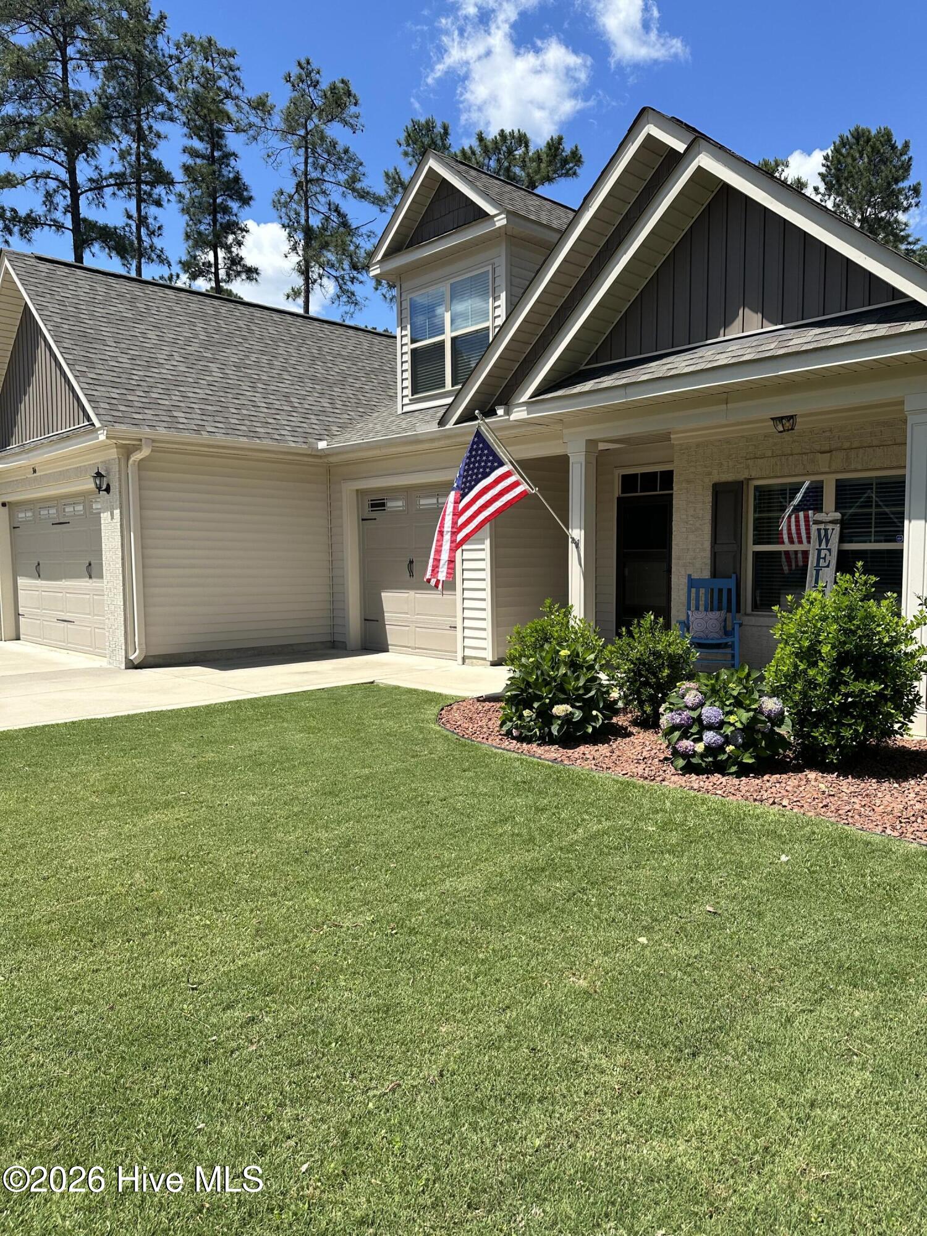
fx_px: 857
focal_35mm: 24
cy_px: 618
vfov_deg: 71.6
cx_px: 464
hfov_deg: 56.8
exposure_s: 1/3472
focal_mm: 6.86
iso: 80
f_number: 1.78
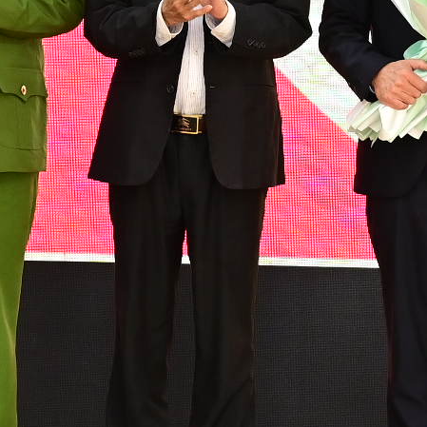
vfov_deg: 6.6
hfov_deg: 6.6
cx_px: 372
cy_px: -130
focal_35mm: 263
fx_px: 3670
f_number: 4
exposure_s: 1/160
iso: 1600
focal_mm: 46
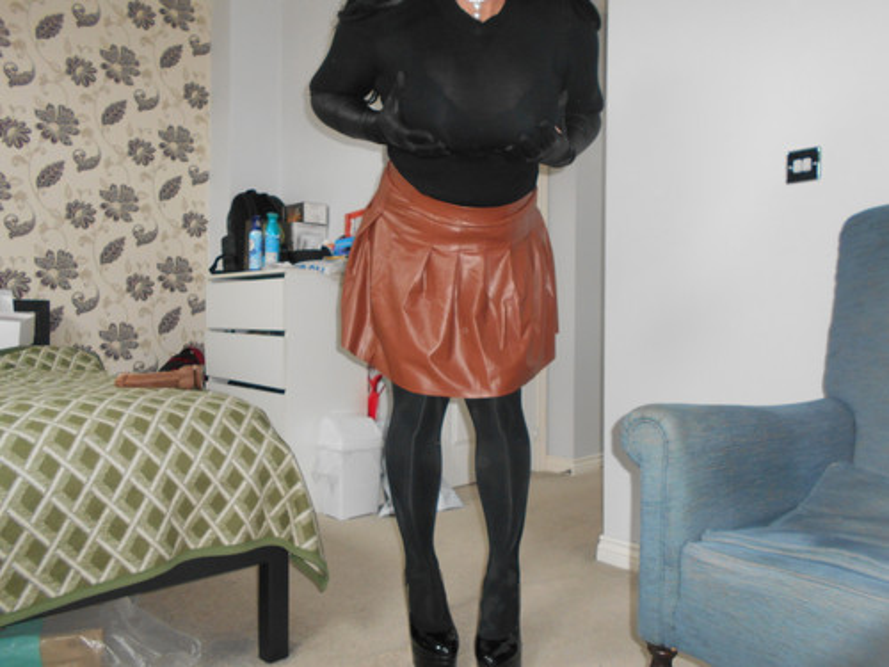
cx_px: 444
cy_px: 334
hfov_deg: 67.3
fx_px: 668
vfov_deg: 53.1
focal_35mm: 26
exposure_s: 1/25
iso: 250
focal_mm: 4.6
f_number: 3.2
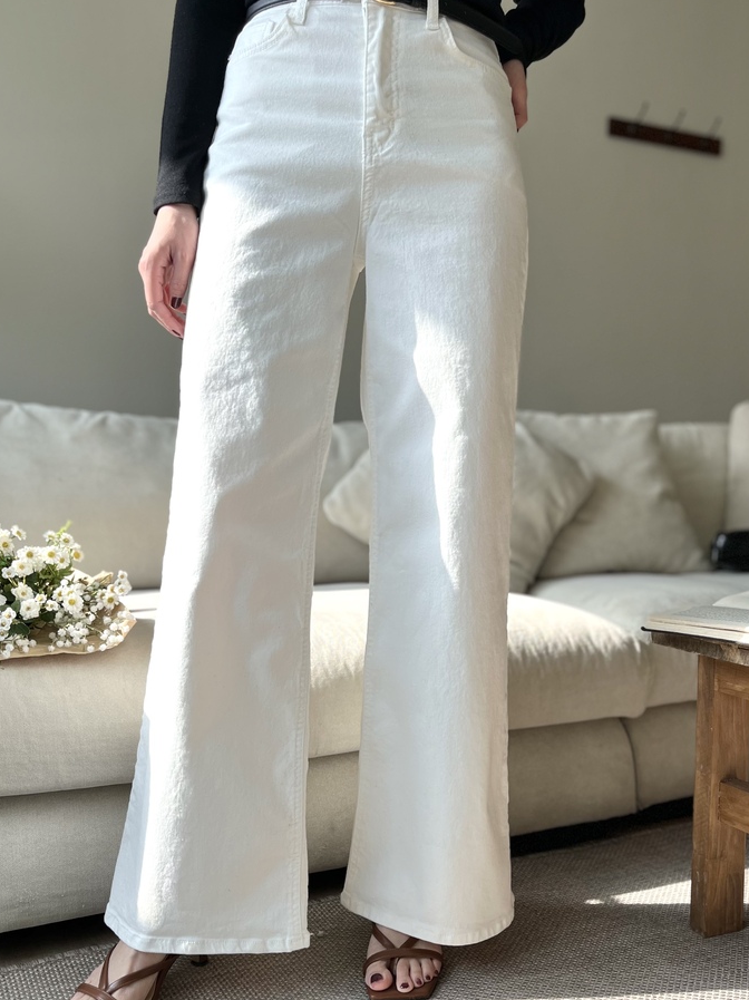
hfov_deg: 48.2
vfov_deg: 61.7
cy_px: 506
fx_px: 837
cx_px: 350
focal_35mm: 29
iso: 50
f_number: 1.6
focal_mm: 5.1
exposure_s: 1/761
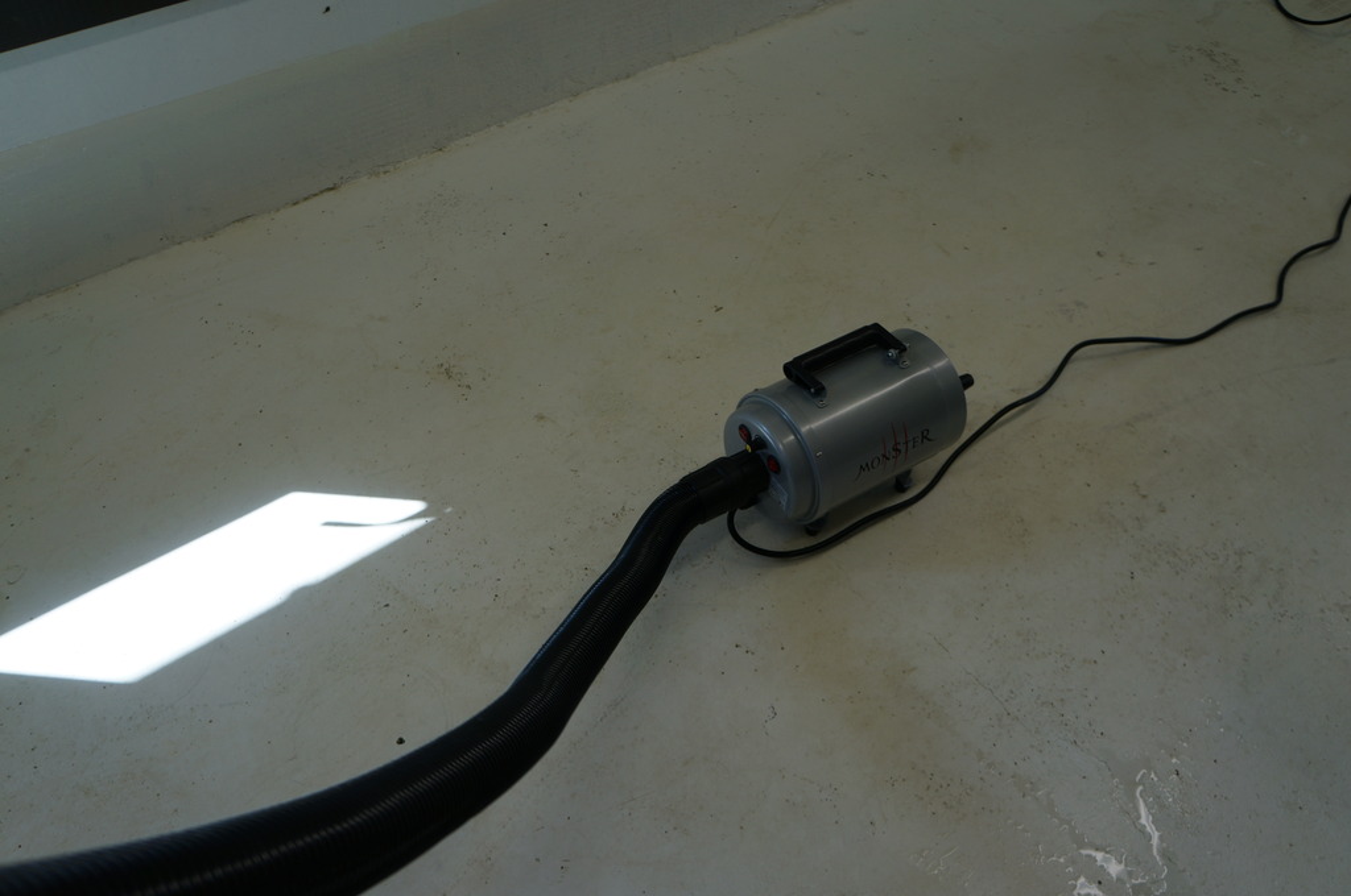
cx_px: 676
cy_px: 448
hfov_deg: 62.0
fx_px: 1124
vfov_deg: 43.5
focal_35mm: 30
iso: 100
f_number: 5
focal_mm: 20
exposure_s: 1/80
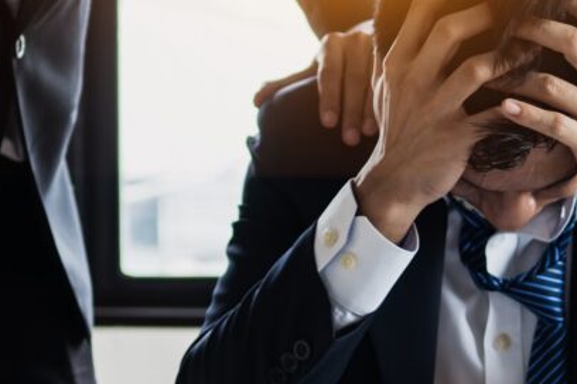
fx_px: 1811
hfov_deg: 18.1
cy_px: 256
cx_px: 341
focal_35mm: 113
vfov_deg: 12.1
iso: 160
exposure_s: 1/100
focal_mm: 30
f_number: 2.2
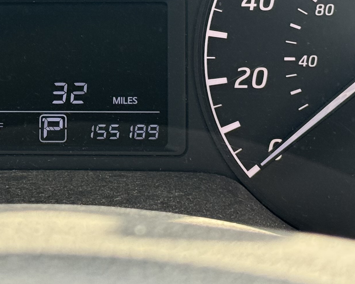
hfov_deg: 12.4
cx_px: 36
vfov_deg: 9.9
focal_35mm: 154
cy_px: -10
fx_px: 1618
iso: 125
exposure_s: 1/242
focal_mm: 6.76
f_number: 1.78
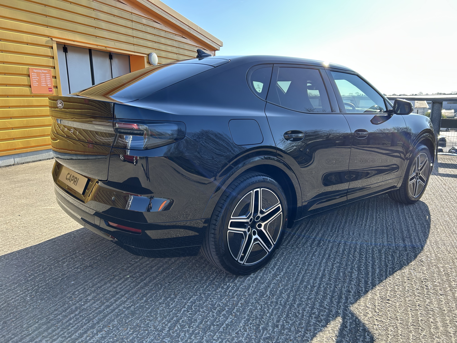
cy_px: 172
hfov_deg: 67.3
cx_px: 228
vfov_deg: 53.1
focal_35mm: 26
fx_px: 343
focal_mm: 5.7
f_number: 1.5
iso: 50
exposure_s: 1/957
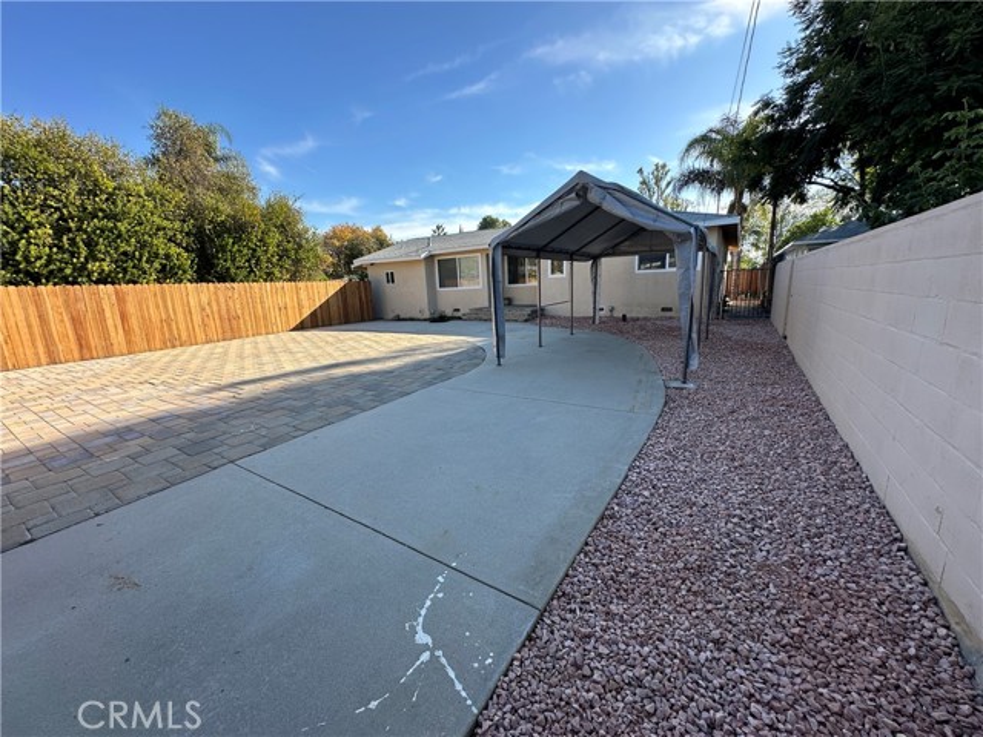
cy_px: 368
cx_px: 492
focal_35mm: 14
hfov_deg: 102.1
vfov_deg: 85.7
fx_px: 398
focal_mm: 2.22
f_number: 2.2
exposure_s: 1/572
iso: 40
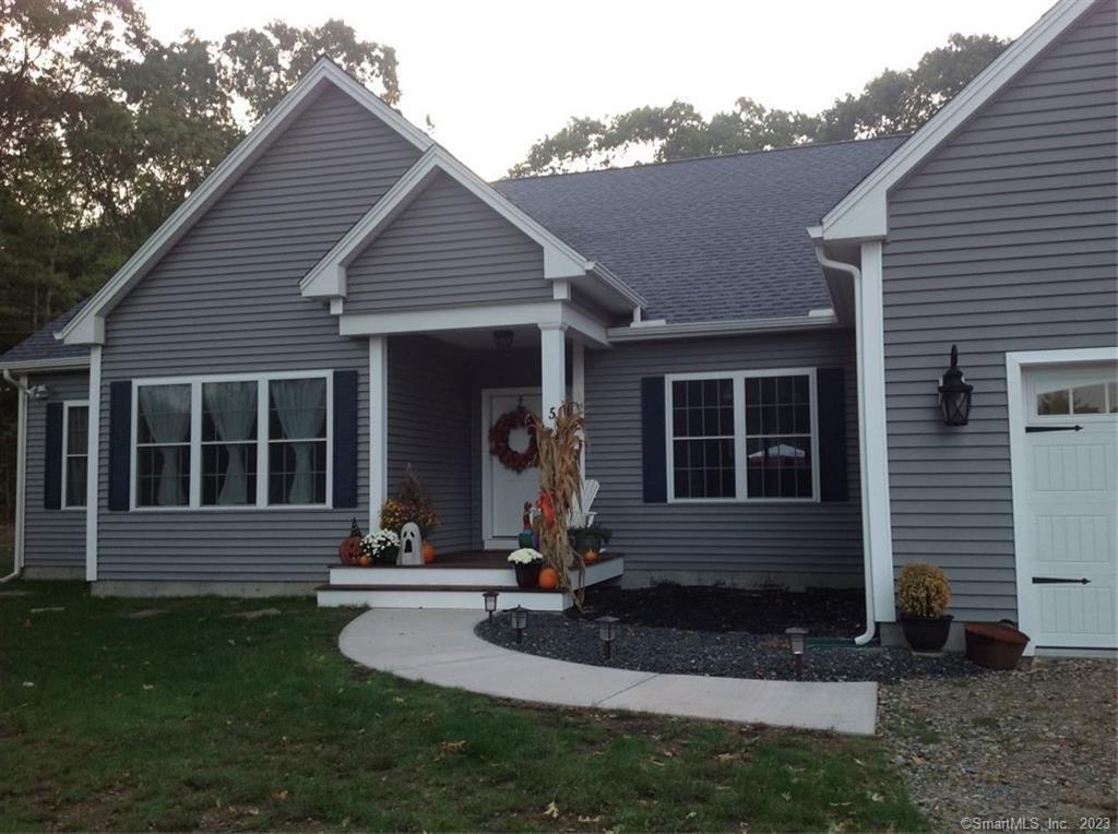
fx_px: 1128
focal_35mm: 35
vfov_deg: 40.6
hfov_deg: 52.7
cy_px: 417
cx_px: 559
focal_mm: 4.28
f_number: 2.4
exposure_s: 1/30
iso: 50
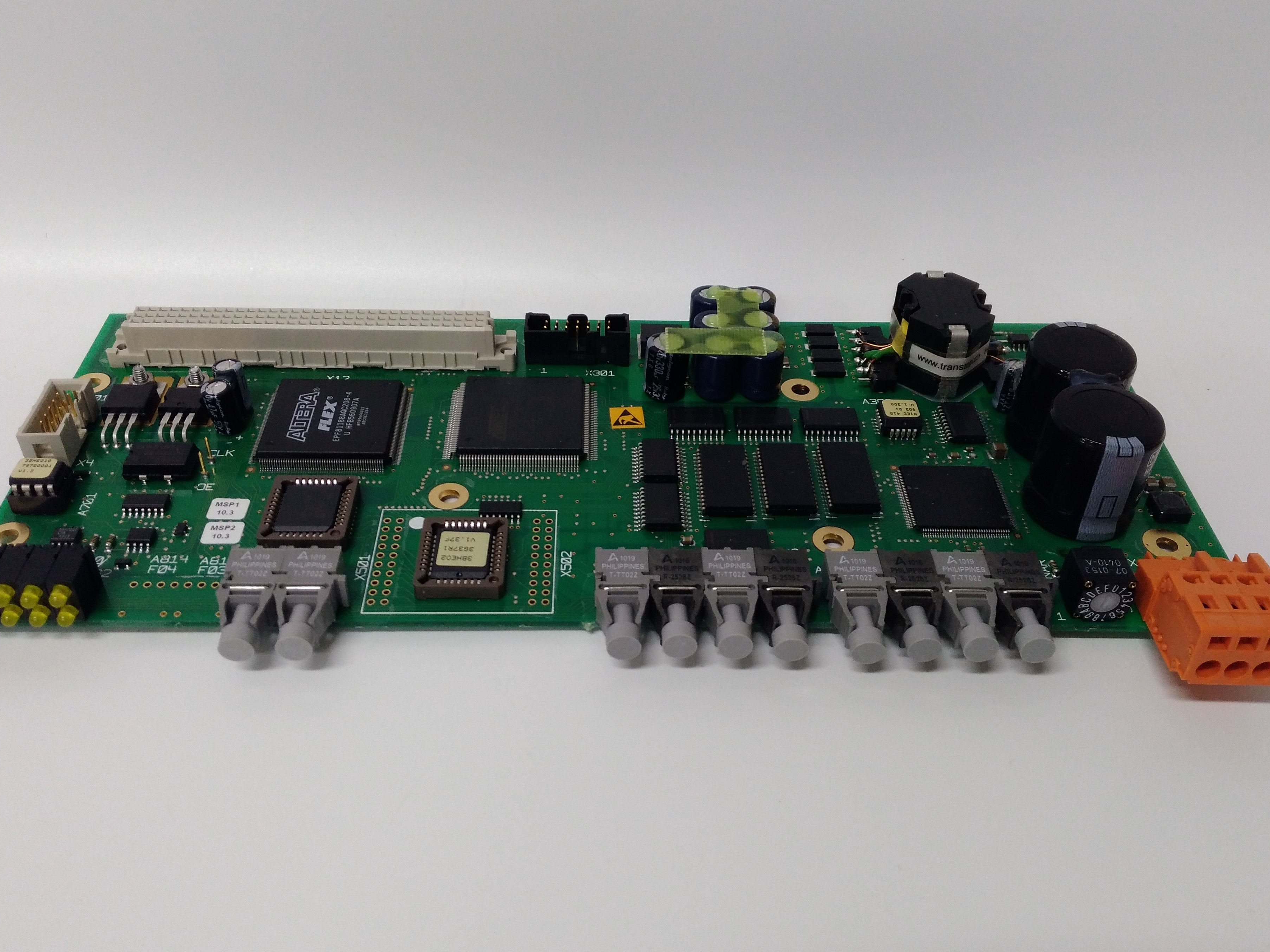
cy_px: 456
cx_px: 640
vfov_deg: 45.4
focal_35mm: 31
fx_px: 1137
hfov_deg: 58.4
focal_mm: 3.79
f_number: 2
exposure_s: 1/33
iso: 199
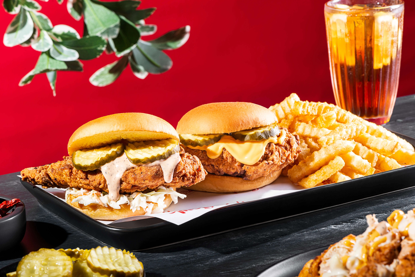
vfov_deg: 13.1
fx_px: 1211
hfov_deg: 19.5
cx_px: 208
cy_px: 138
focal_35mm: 105
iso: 320
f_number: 18
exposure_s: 1/250
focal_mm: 105
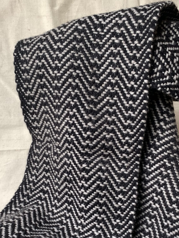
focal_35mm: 43
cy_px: 178
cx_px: 80
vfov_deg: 42.5
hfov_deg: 33.6
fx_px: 296
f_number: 1.8
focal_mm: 4.25
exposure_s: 1/60
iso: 160
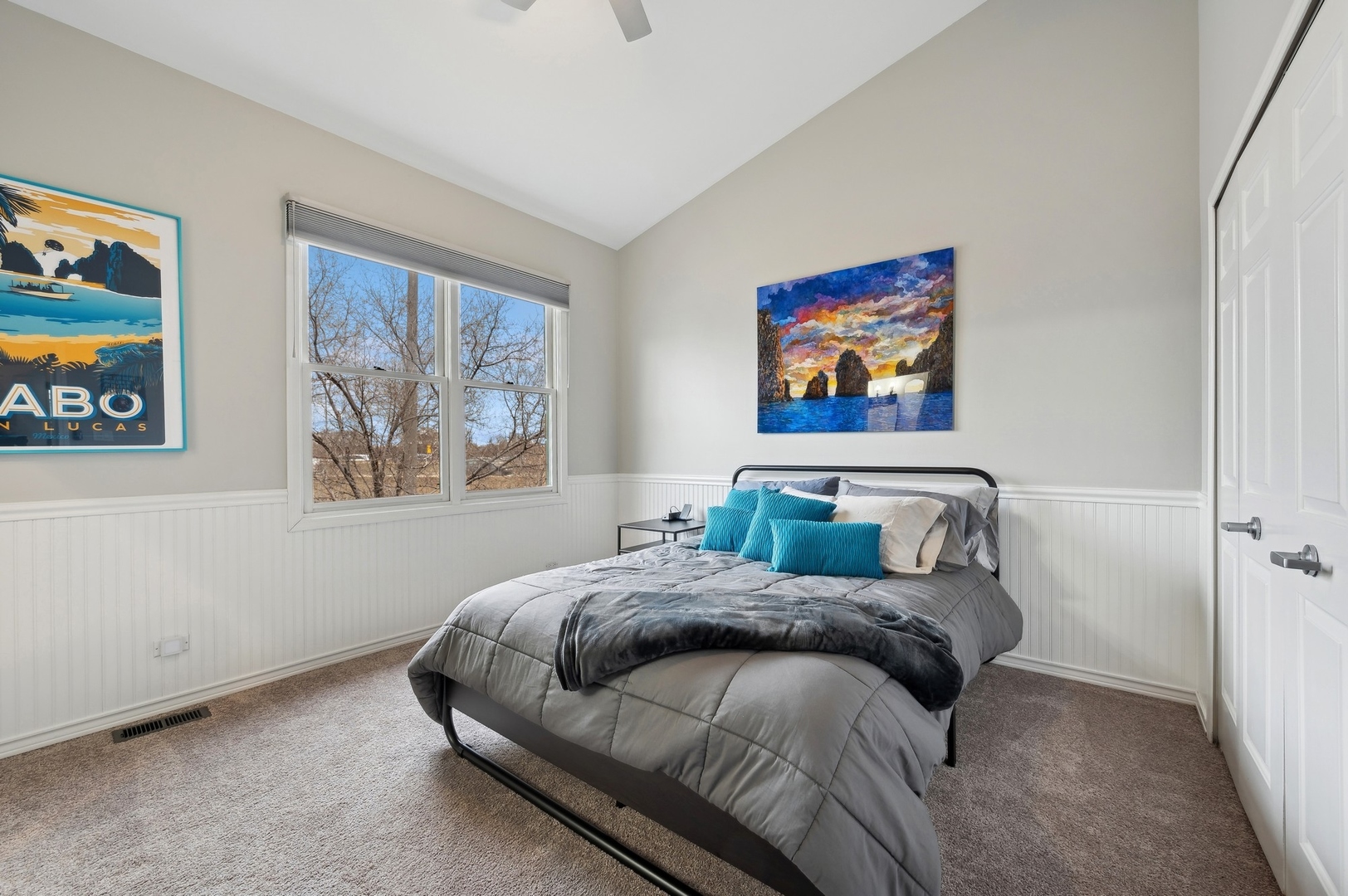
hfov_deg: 104.3
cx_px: 674
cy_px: 448
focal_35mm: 14
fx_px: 524
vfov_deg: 81.1
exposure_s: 1/4
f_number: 9.5
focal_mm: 14
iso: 200
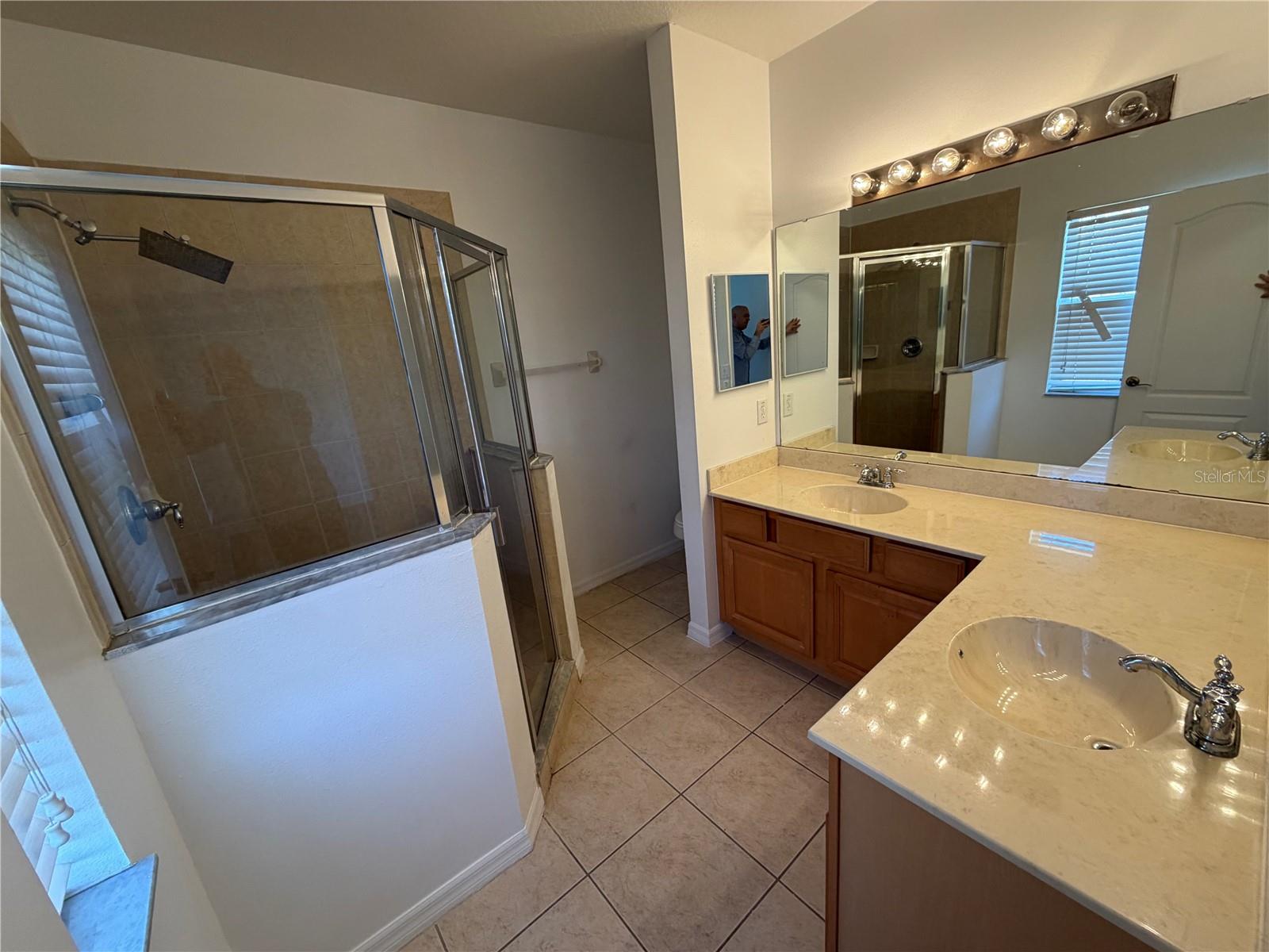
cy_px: 476
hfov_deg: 102.1
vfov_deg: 85.7
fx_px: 513
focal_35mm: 14
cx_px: 634
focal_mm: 2.22
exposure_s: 1/120
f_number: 2.2
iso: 160
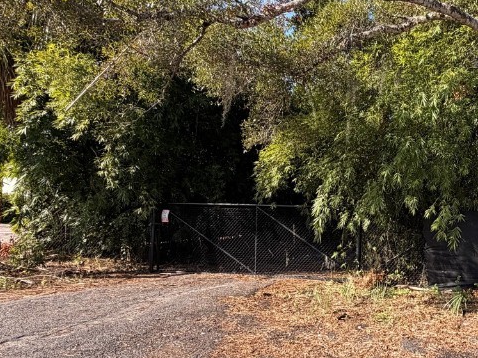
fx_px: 414
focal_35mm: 30
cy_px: 204
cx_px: 446
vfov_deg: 46.6
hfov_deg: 51.5
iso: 40
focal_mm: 2.22
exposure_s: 1/527
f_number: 2.2
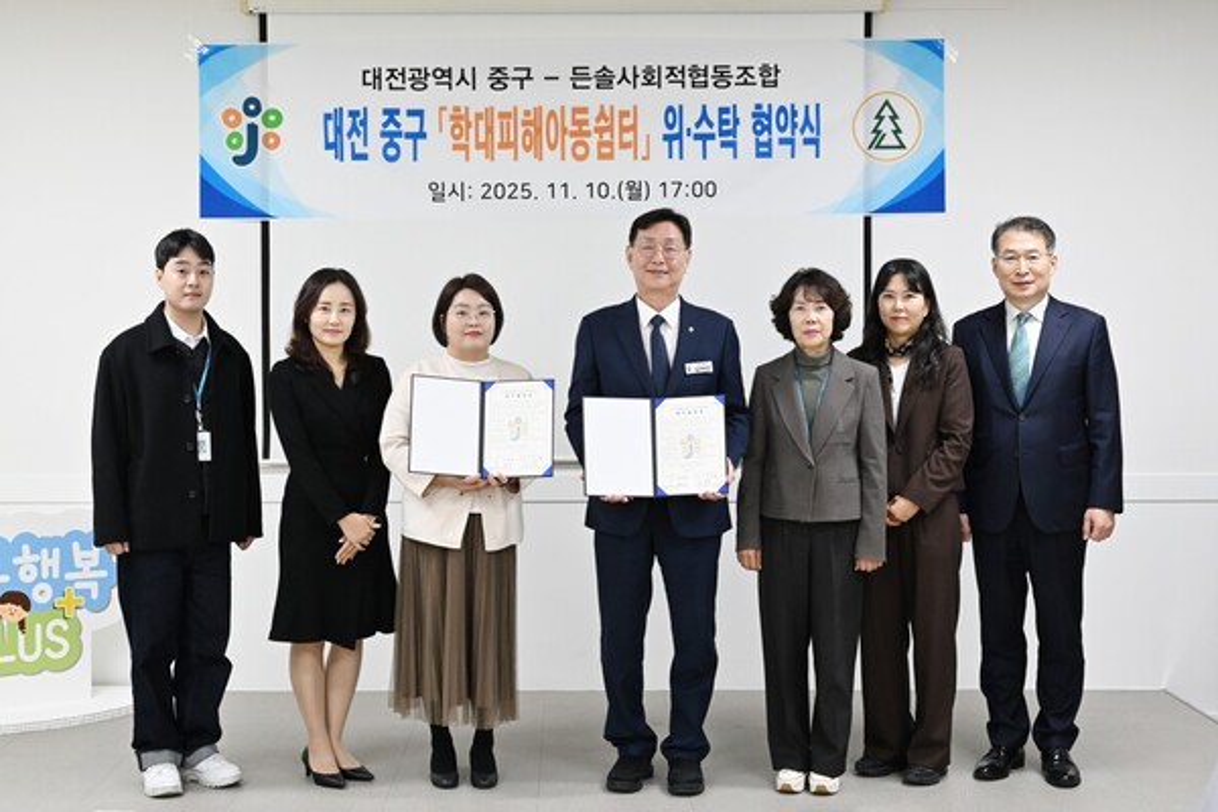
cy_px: 406
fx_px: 1489
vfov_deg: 30.5
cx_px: 609
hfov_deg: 44.5
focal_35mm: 44
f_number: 5.6
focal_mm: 44
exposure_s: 1/125
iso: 2500
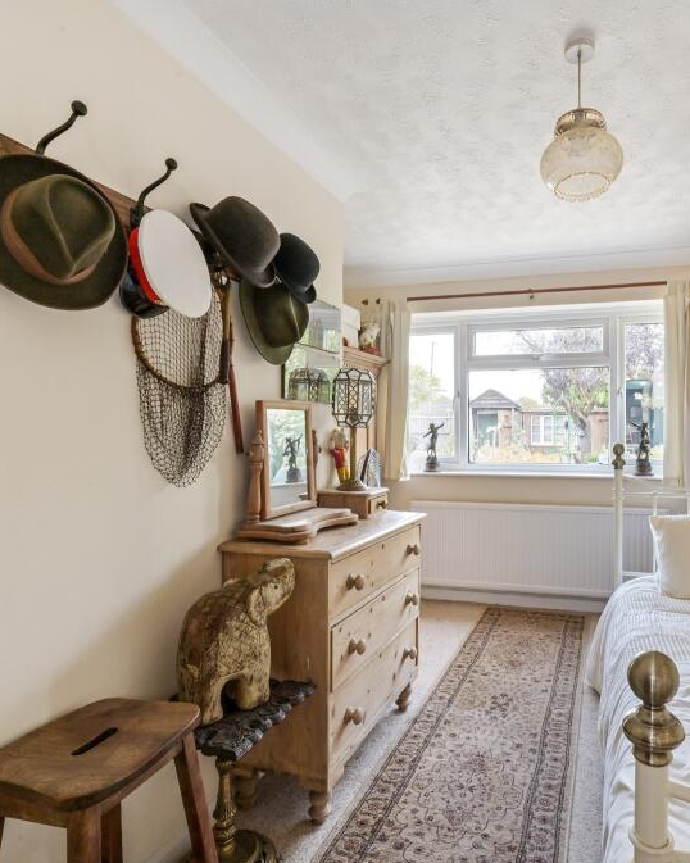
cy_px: 435
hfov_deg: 66.0
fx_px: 511
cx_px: 468
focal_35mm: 20
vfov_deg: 80.4
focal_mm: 14
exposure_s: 1/6
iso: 400
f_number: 16
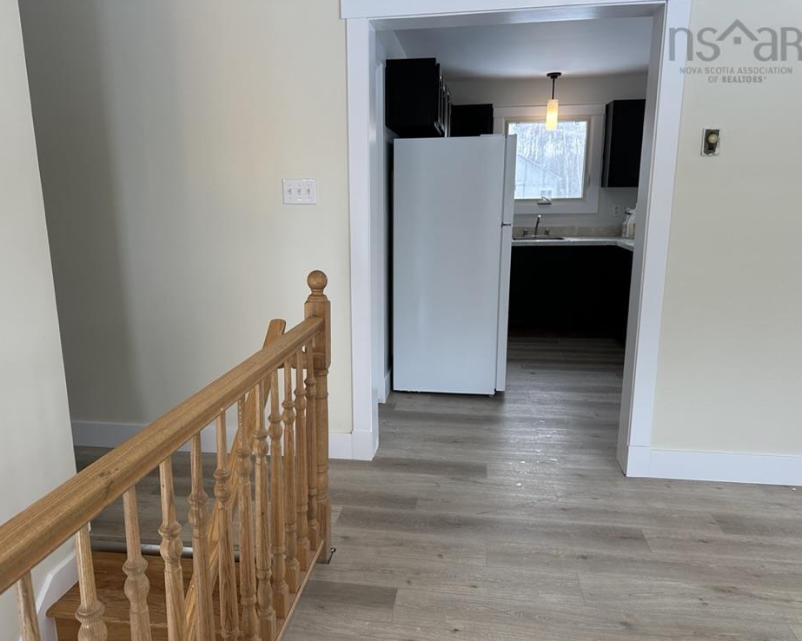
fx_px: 617
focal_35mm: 26
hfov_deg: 66.0
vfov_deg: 54.9
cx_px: 372
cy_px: 331
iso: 80
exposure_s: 1/120
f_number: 1.78
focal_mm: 6.86
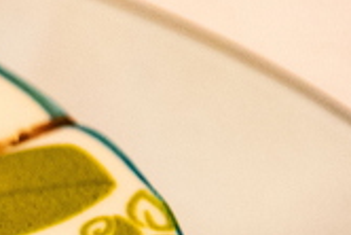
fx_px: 4879
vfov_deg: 2.8
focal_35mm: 500
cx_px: -374
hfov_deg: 4.1
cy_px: 279
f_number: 4
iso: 2800
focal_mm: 105
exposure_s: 1/60
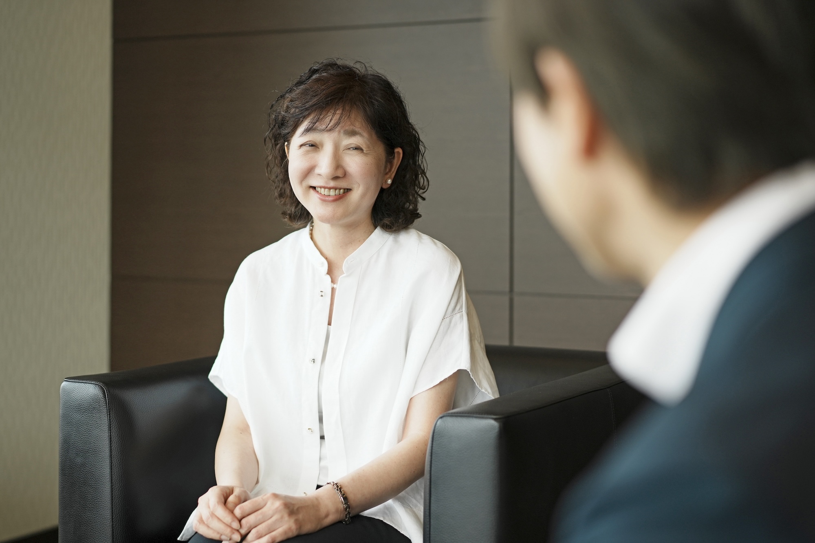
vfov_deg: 24.6
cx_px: 408
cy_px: 272
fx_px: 1245
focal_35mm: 55
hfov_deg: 36.2
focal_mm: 55
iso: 200
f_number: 2.2
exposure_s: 1/640
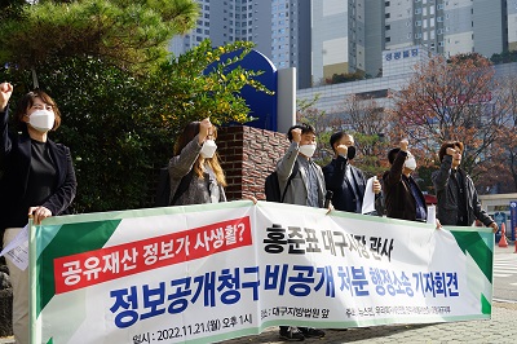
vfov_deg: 28.0
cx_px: 258
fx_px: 689
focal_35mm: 48
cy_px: 172
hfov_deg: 41.1
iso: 100
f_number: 9
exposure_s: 1/100
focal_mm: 48
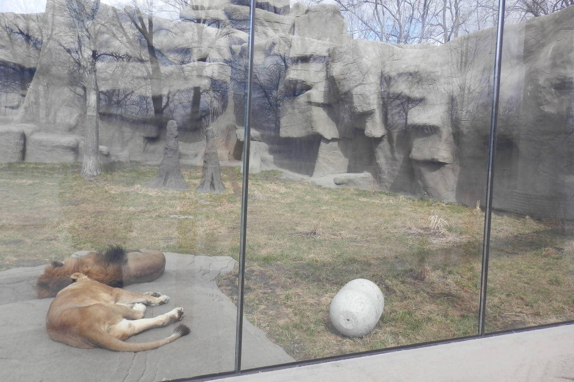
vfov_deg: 47.8
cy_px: 164
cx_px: 279
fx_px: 430
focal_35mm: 27
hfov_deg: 67.4
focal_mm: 4.5
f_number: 3
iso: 80
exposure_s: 1/640
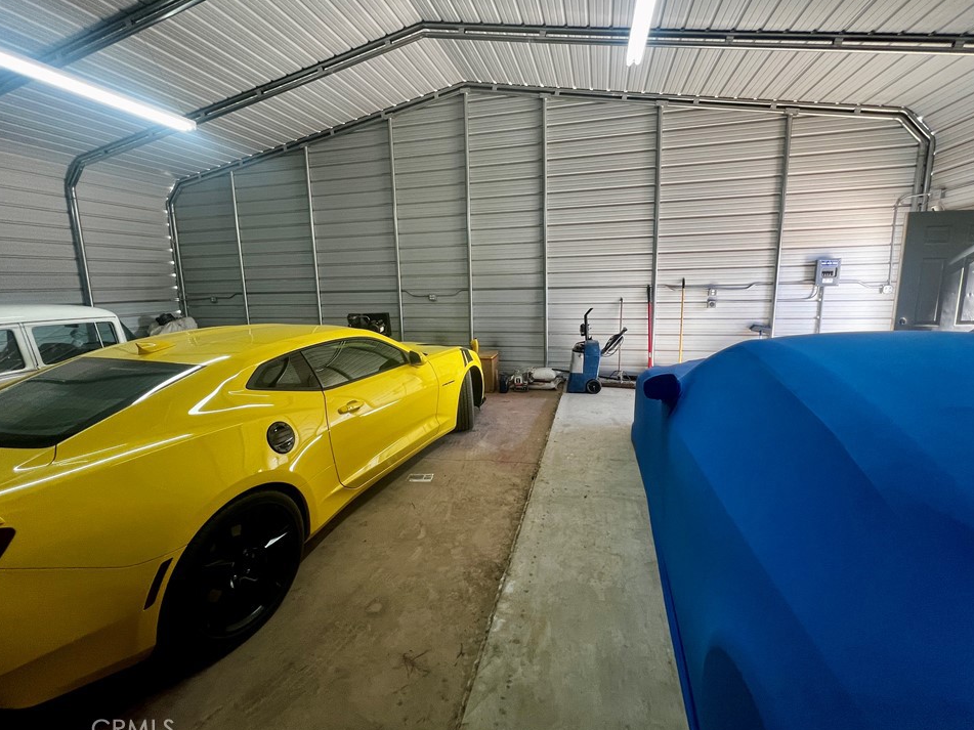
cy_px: 350
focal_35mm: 14
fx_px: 394
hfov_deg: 102.1
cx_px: 497
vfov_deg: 85.6
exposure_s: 1/60
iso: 125
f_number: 1.8
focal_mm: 1.57
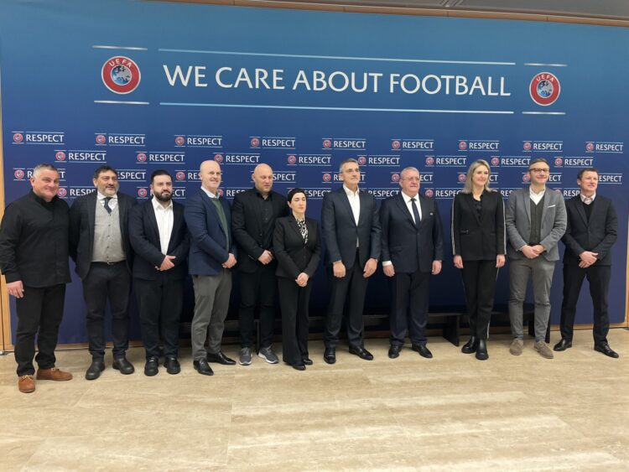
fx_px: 473
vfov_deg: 53.1
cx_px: 314
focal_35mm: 26
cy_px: 236
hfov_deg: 67.3
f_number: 1.6
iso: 200
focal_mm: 5.1
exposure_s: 1/50
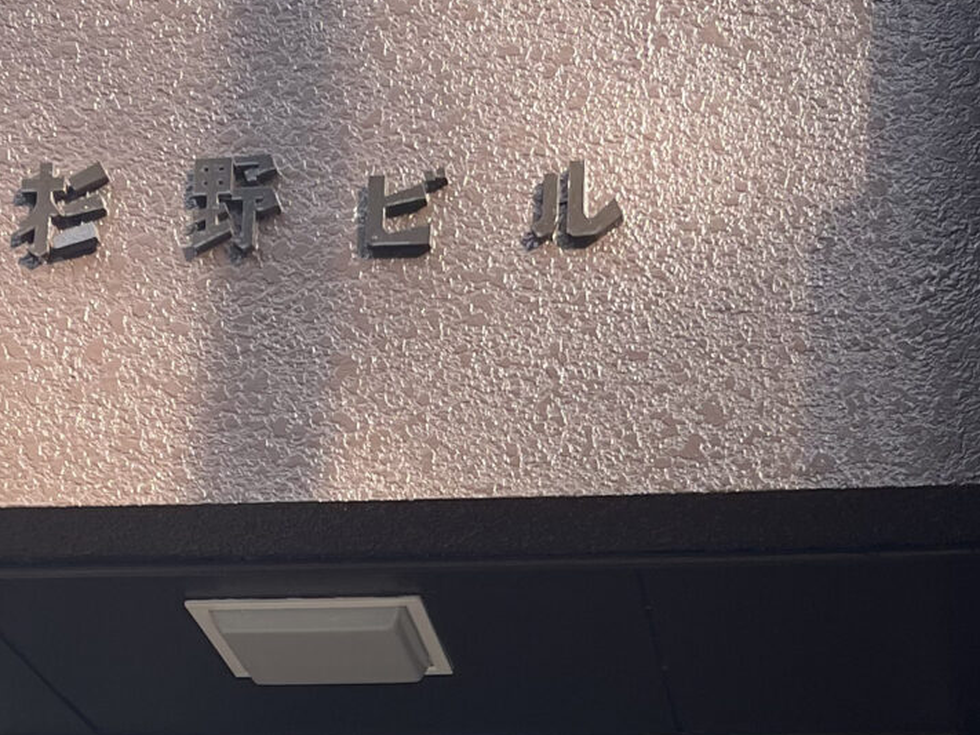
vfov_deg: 15.9
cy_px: 854
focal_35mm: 90
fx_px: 2548
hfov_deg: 21.8
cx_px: 418
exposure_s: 1/177
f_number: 1.6
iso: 32
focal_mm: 5.1
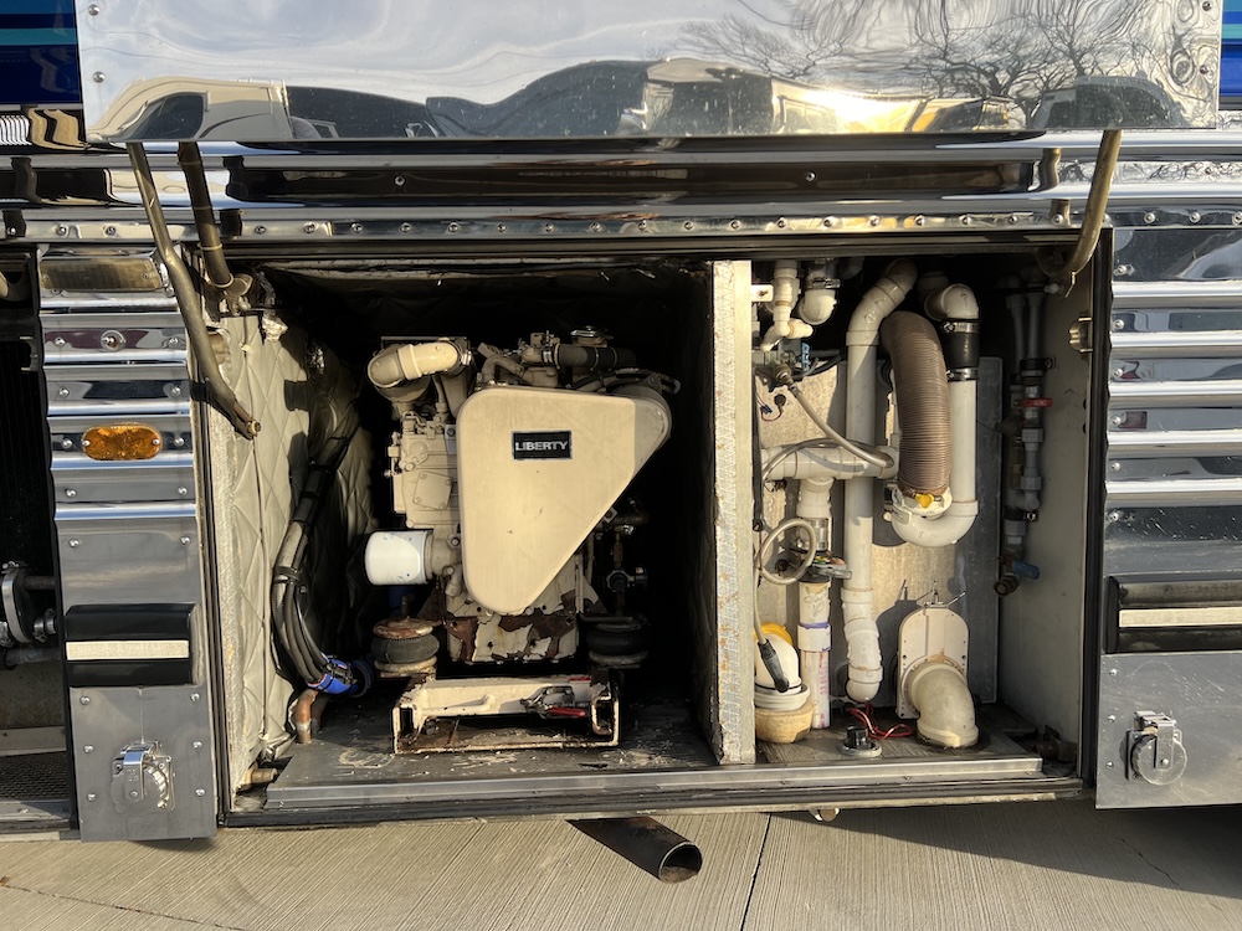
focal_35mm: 26
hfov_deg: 67.3
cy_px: 466
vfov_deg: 53.1
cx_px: 621
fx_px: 933
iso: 50
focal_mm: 5.7
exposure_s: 1/748
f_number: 1.5
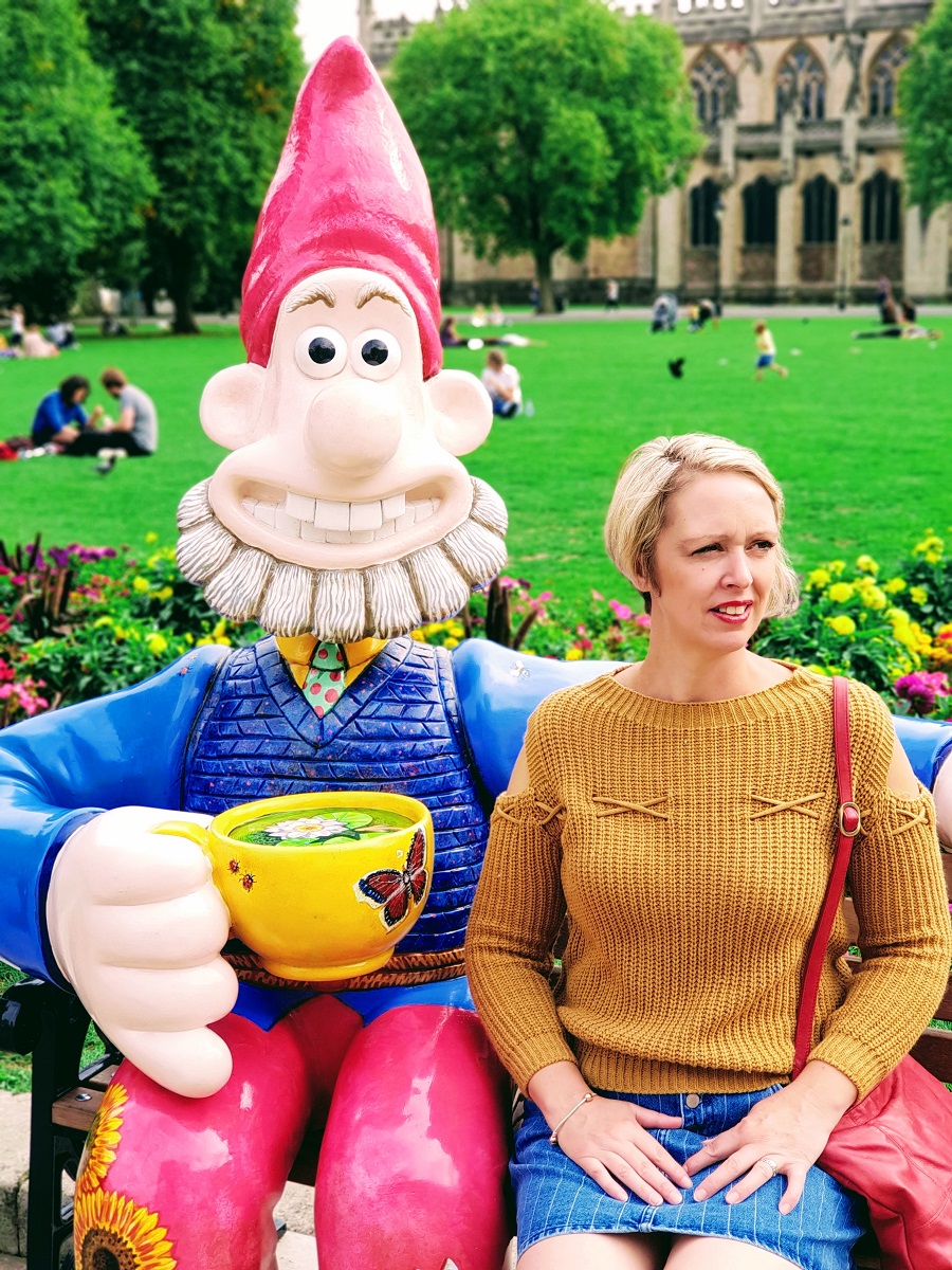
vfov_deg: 36.8
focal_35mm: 52
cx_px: 476
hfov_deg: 28.0
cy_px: 635
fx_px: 1907
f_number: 2.4
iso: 25
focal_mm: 6
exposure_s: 1/286
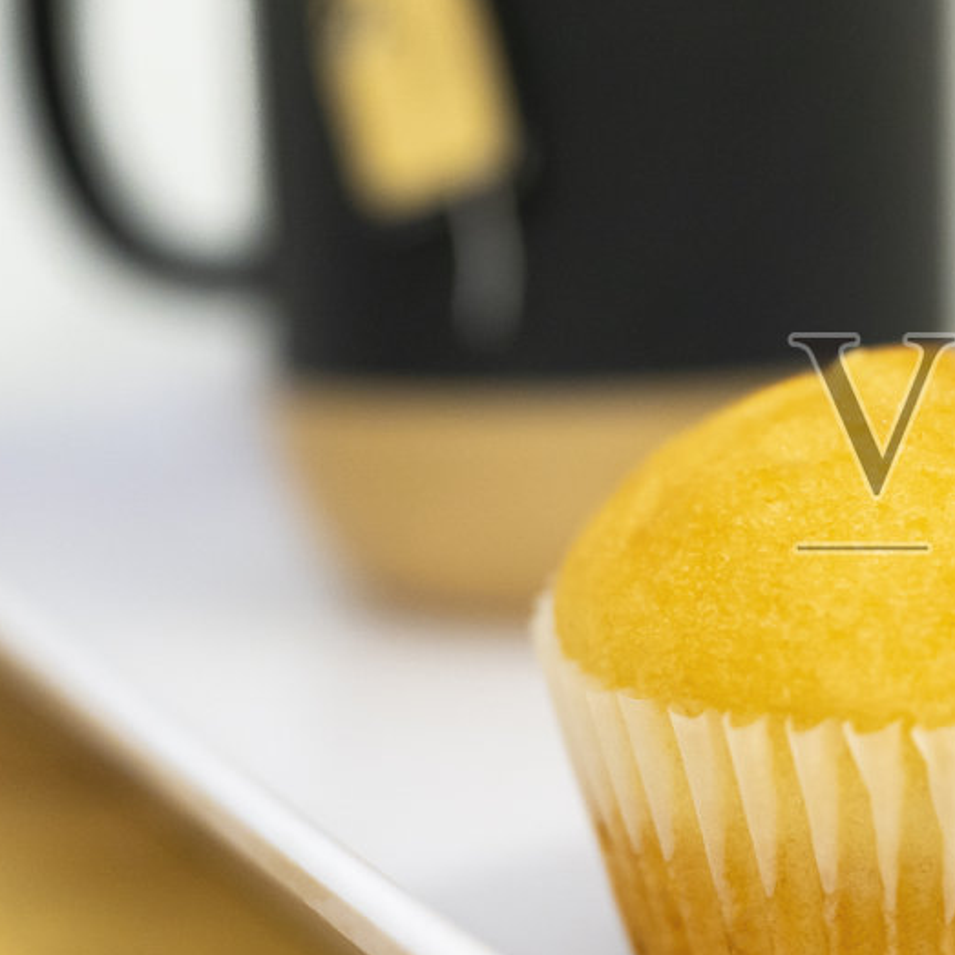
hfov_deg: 20.9
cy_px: 459
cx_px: 1097
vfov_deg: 22.2
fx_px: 2435
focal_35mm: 78
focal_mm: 20
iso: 400
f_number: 1.8
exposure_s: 1/125
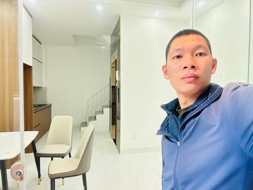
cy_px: 95
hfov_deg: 73.9
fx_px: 168
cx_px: 126
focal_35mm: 23
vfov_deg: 58.9
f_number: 1.9
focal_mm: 2.69
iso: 320
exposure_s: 1/50
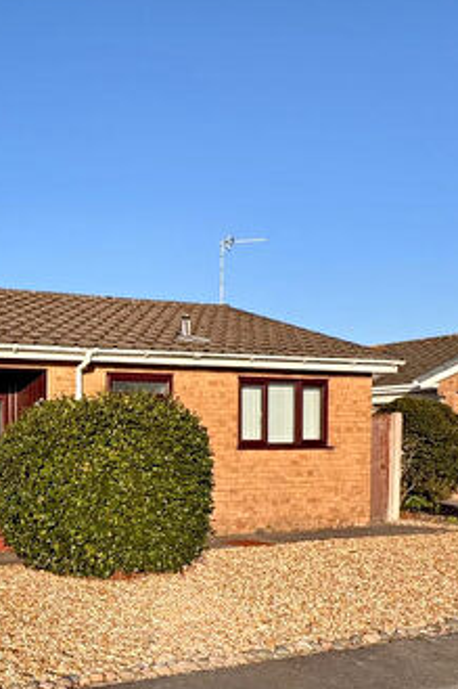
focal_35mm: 31
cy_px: 455
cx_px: -102
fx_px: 592
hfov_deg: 33.6
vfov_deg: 59.0
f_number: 2.2
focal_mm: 2.22
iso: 50
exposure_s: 1/1672
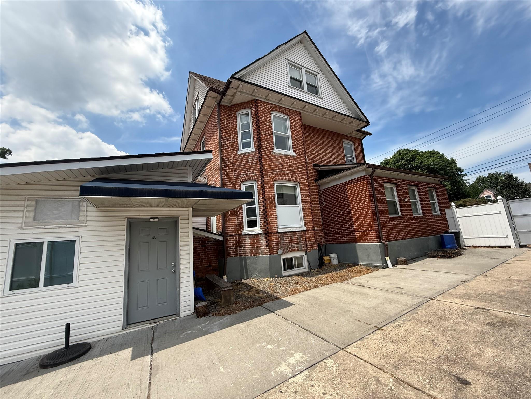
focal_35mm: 14
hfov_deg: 102.1
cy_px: 200
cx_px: 266
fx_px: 215
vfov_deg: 85.7
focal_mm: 2.22
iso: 50
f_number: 2.2
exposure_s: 1/1211
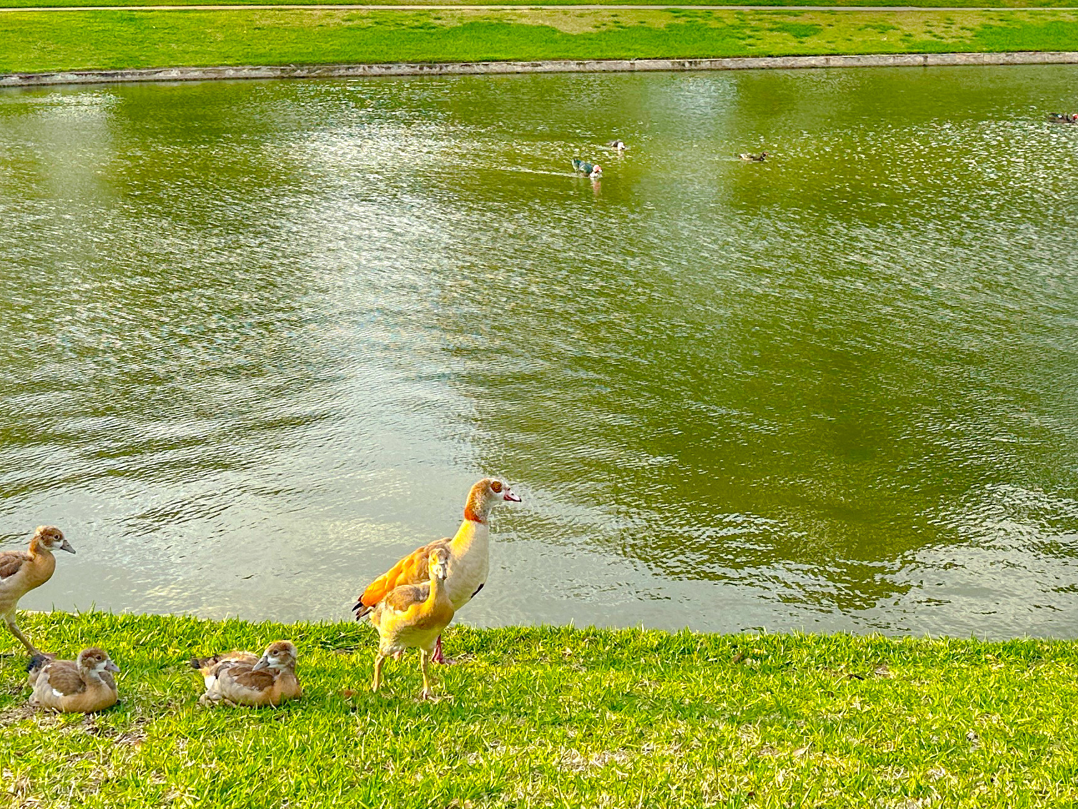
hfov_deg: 34.3
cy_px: 215
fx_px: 1744
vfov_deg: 25.8
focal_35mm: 56
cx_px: 511
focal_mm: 6.86
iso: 80
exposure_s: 1/900
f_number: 1.8
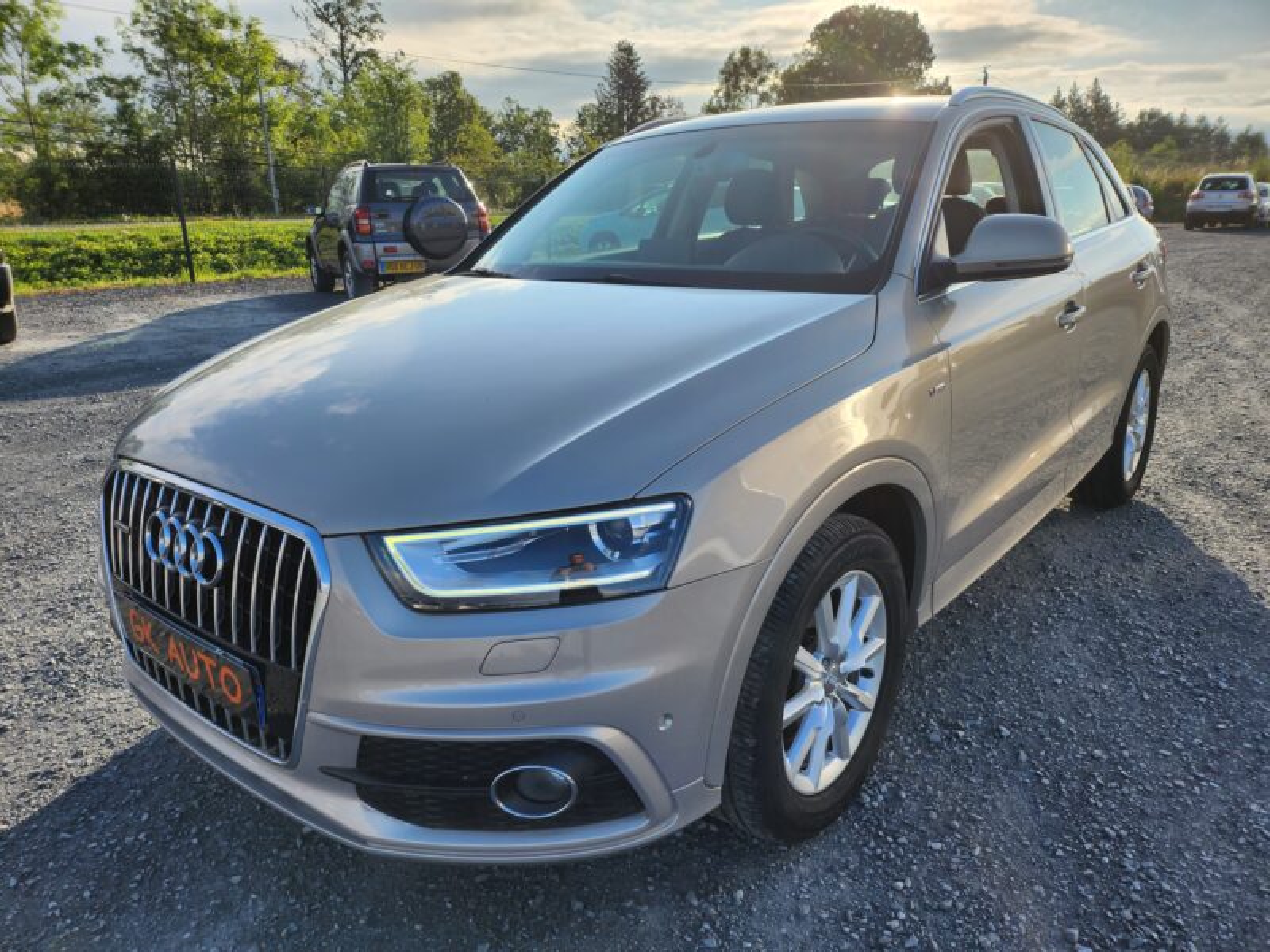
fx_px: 881
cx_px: 635
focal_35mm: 24
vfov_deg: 56.8
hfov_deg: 71.6
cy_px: 476
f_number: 1.8
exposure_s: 1/2271
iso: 50
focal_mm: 5
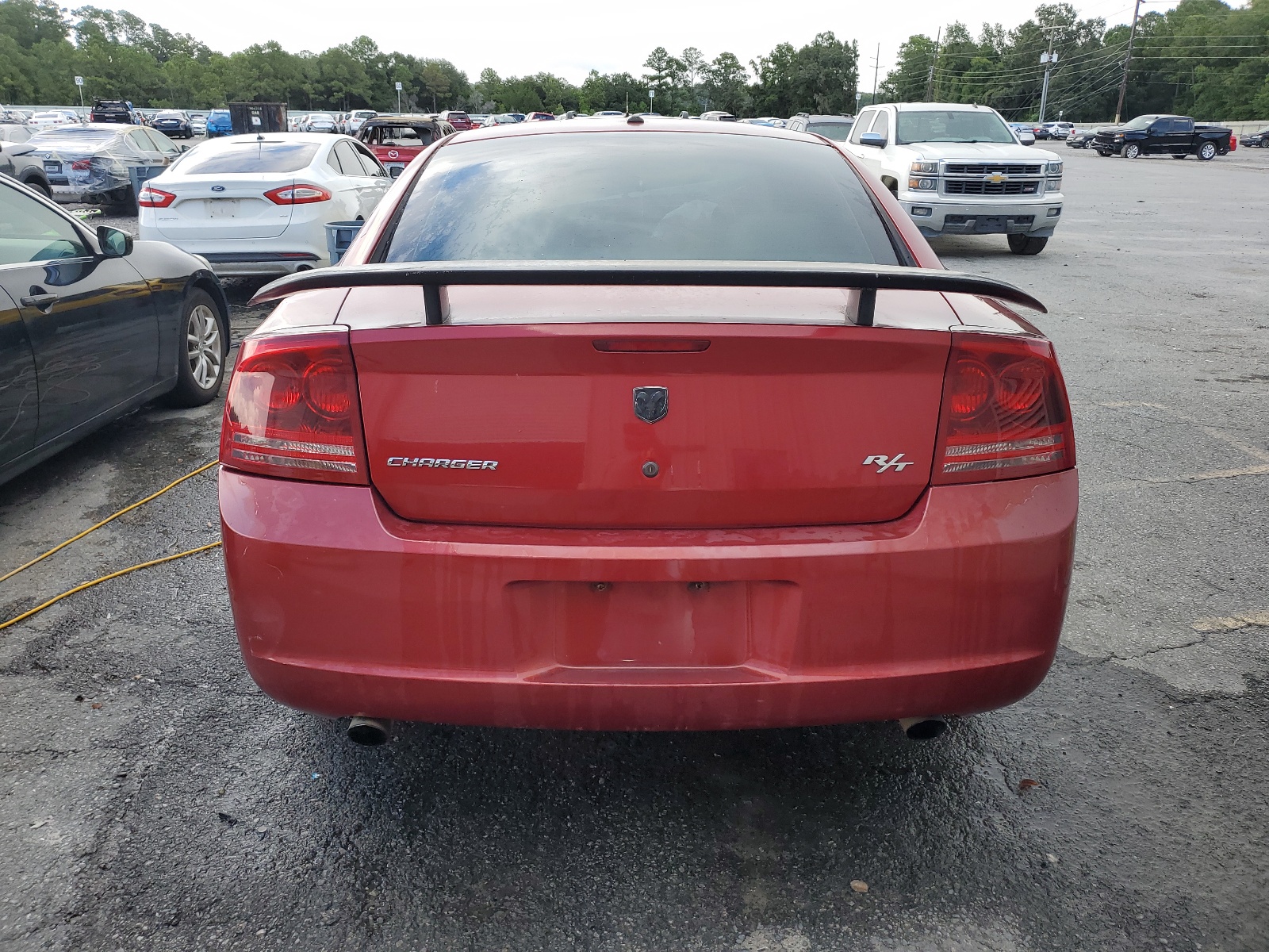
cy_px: 476
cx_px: 634
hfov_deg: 67.3
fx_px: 953
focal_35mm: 26
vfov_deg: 53.1
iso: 50
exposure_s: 1/556
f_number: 1.5
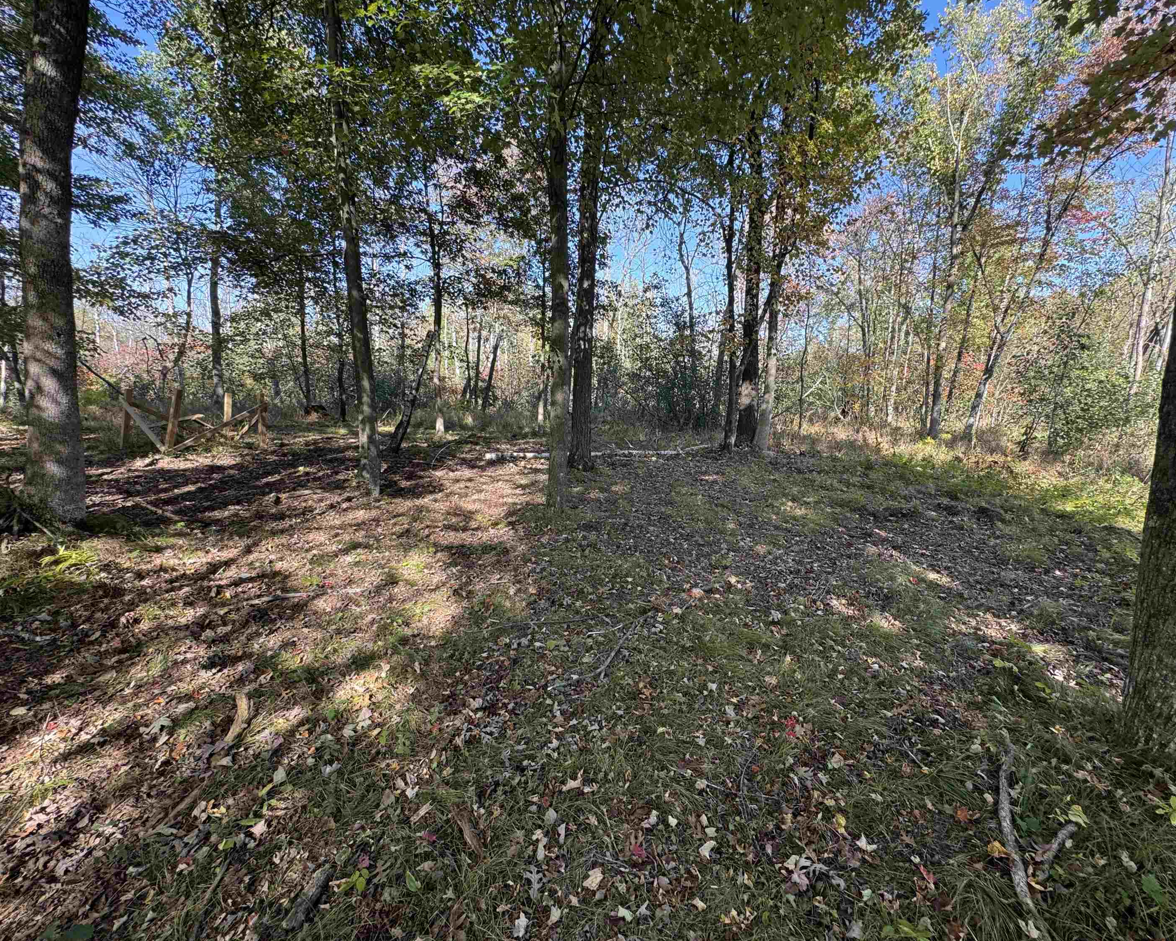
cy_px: 467
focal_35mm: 15
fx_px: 522
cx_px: 645
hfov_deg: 96.5
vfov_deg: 84.0
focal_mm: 2.22
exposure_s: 1/152
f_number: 2.2
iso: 40
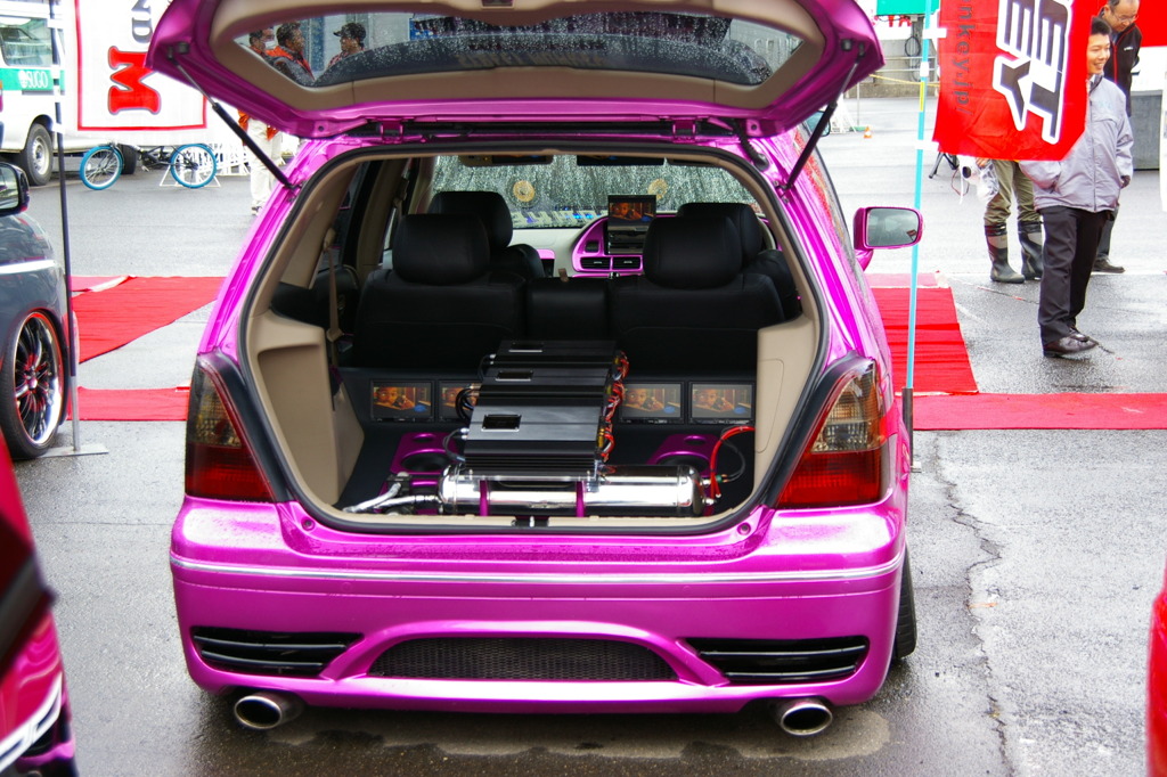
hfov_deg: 27.0
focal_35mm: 75
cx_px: 584
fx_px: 2430
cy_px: 388
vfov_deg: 18.2
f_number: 6.7
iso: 200
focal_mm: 50
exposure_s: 1/60
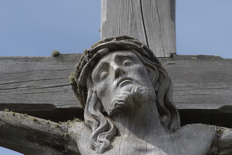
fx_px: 2226
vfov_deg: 4.0
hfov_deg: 6.0
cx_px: 116
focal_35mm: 345
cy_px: 78
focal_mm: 230
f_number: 10
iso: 200
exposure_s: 1/400
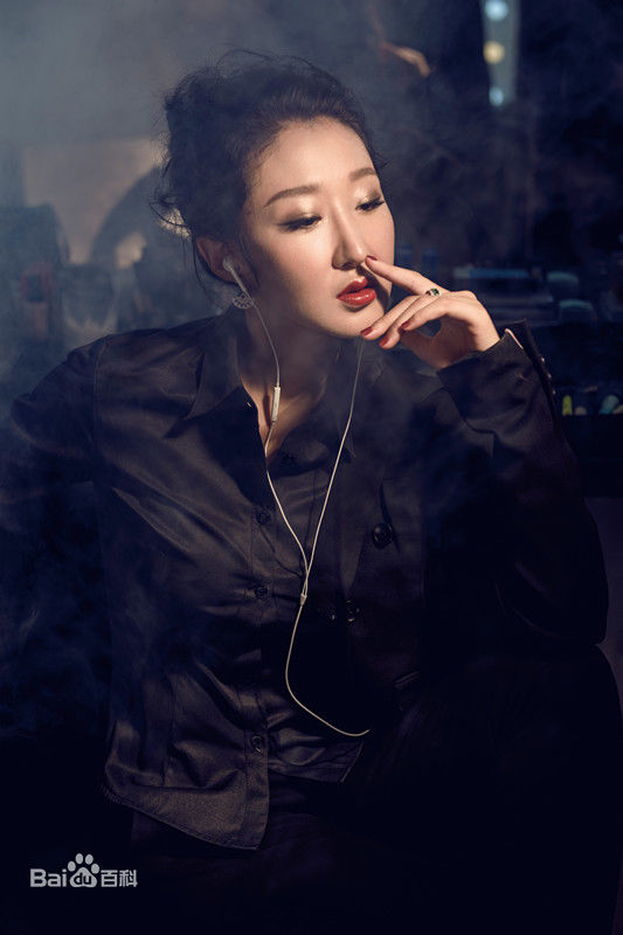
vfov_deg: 28.8
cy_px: 468
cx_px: 312
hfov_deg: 19.4
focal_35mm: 70
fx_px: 1818
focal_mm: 70
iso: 200
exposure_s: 1/125
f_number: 4.5
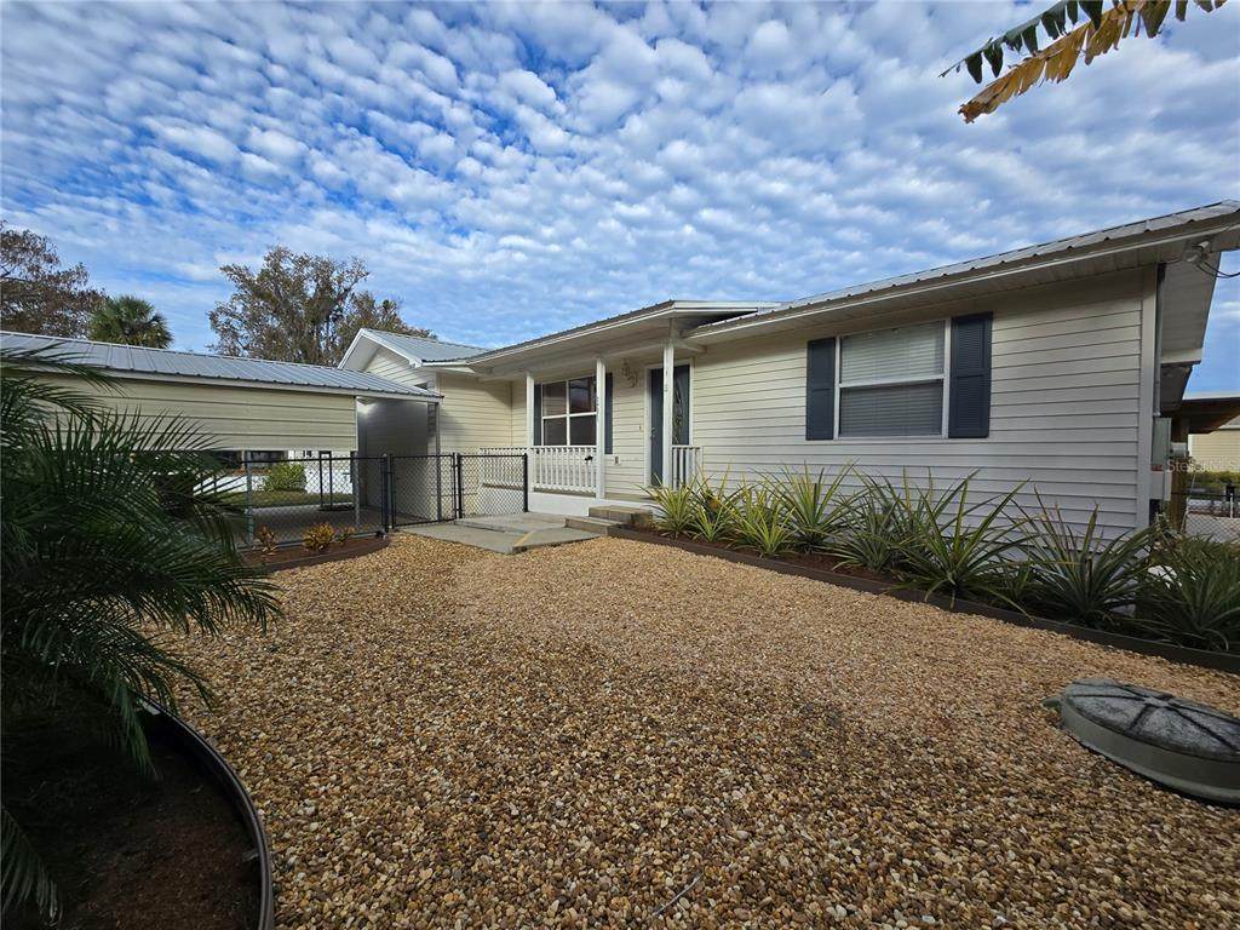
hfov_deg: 106.2
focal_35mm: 13
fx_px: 466
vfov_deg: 89.9
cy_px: 465
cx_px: 620
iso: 50
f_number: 2.2
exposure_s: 1/1205
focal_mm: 2.2
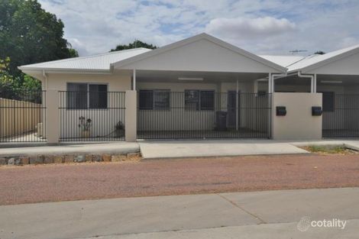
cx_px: 180
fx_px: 329
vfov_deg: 39.9
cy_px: 120
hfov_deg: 57.2
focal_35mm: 33
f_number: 18
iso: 200
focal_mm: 22
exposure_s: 1/200
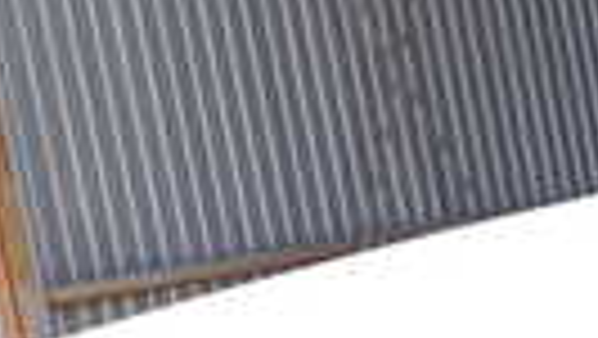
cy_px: 897
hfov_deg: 11.1
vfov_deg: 6.1
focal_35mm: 187
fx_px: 2967
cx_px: -238
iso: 100
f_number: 3.5
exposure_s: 1/250
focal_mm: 6.83
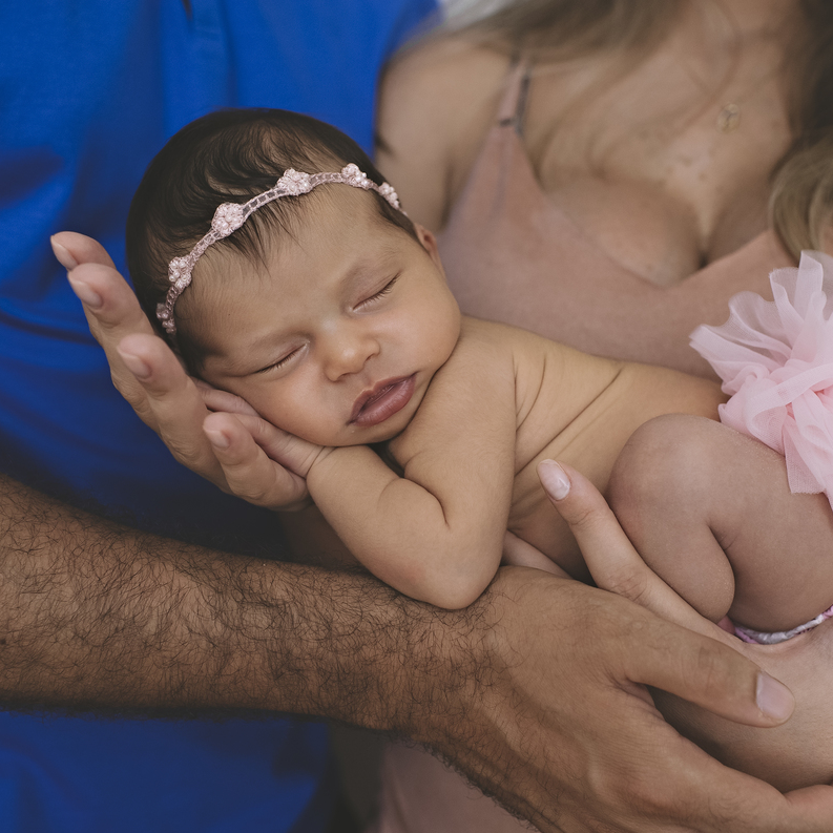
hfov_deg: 37.5
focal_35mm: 45
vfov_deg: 37.6
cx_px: 466
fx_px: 1225
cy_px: 416
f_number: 3.5
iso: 500
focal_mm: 35
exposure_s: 1/125
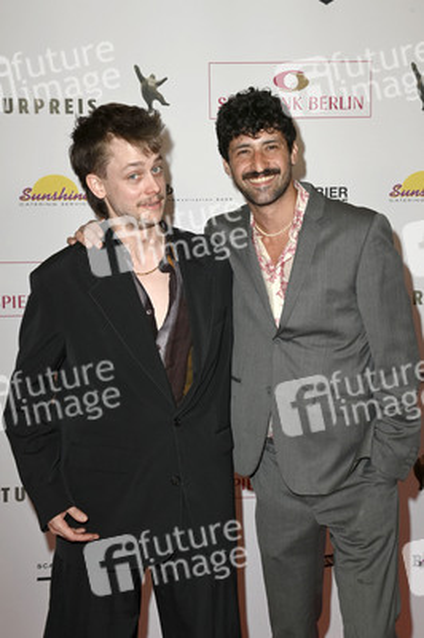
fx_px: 920
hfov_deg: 25.9
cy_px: 319
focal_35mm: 52
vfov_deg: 38.2
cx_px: 212
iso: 640
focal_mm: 52
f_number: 7.1
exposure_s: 1/250
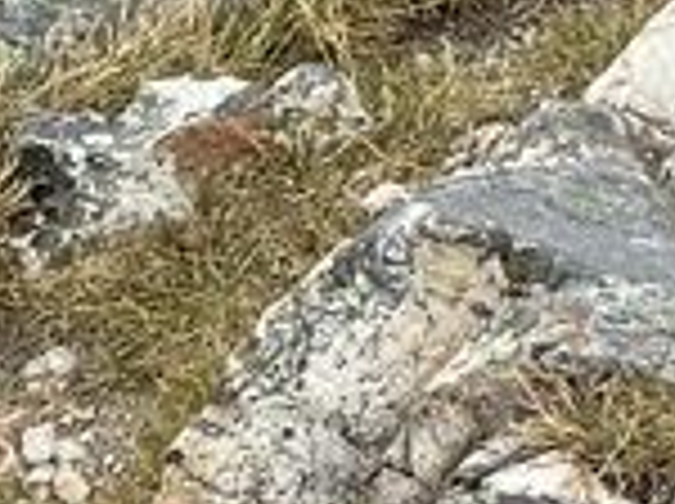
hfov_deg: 8.7
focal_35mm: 178
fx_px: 3465
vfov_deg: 7.1
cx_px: 2156
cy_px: -1161
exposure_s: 1/4016
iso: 50
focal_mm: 5.1
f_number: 1.6
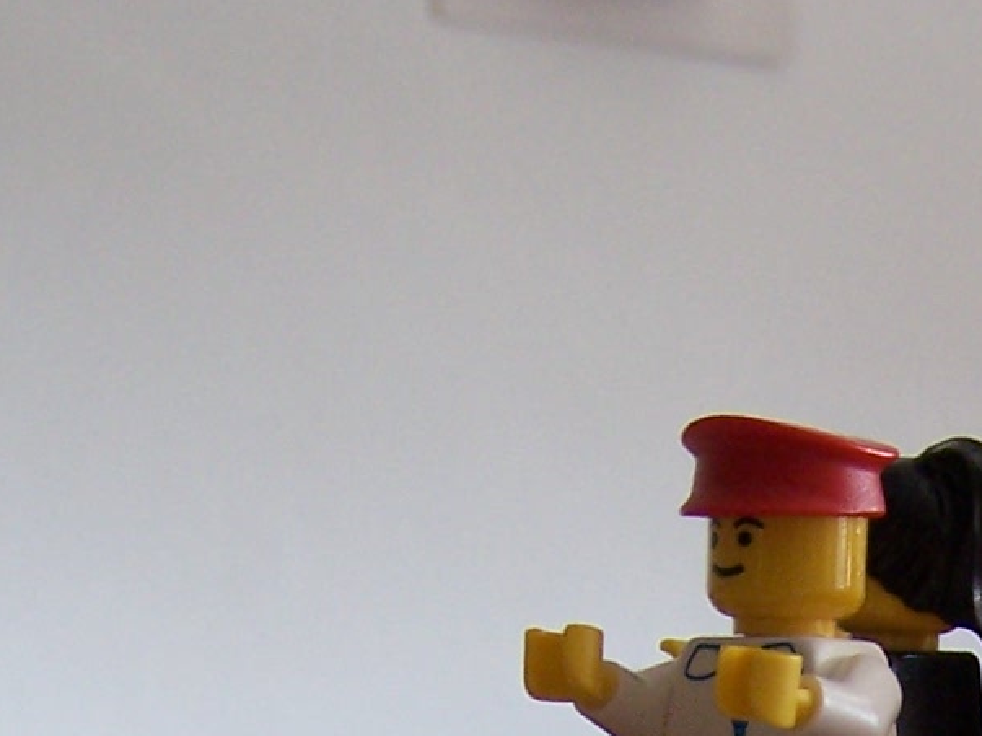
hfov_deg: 15.0
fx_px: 3659
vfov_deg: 10.9
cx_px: 1011
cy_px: 1244
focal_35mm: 129
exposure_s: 1/30
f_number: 2.8
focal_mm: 6.3
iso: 140
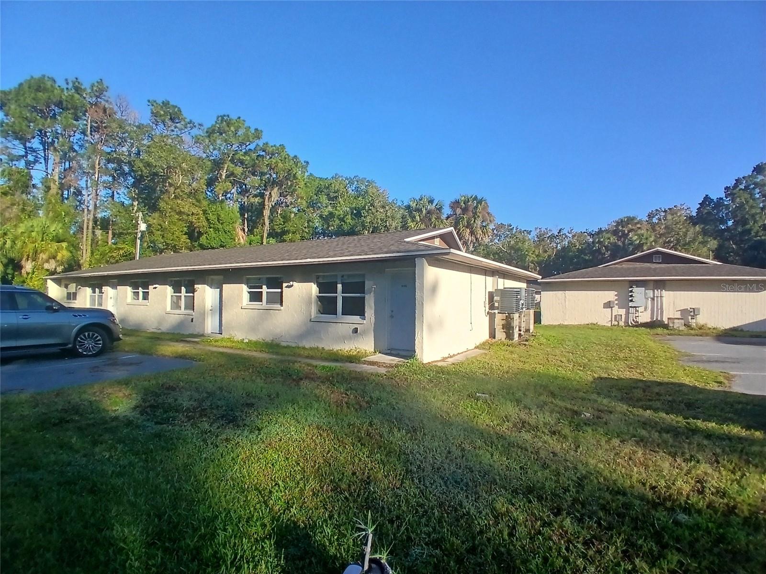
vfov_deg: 74.7
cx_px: 383
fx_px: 376
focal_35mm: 17
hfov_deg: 91.0
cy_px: 287
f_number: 2.2
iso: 50
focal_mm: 1.4
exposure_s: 1/714
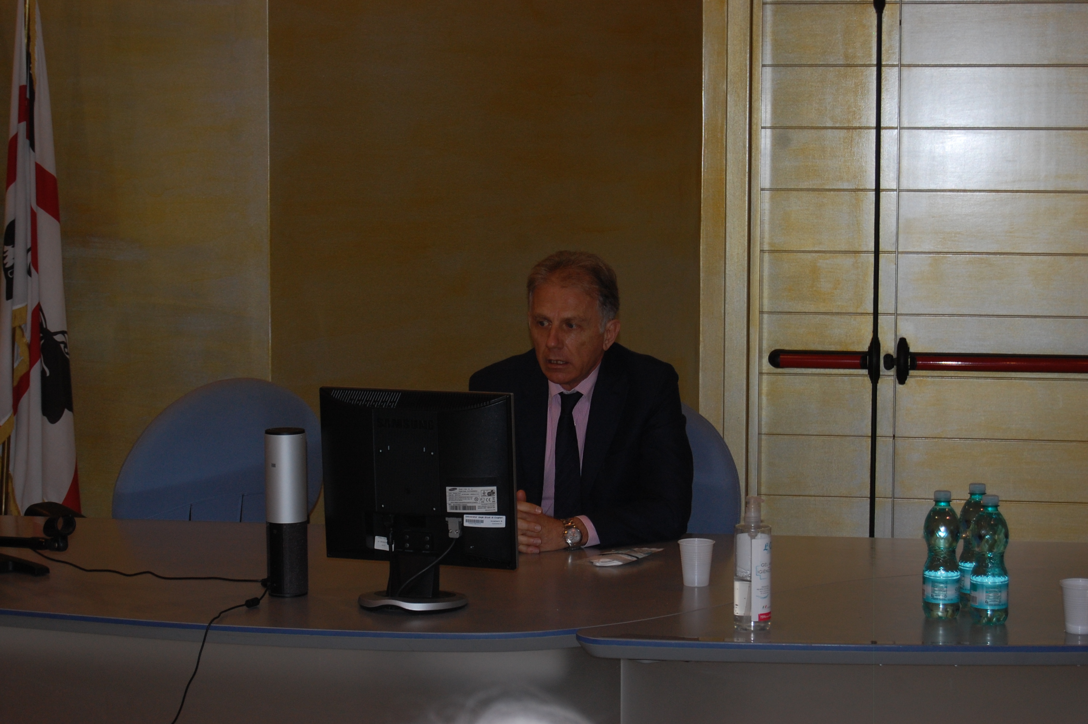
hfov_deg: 24.6
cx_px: 544
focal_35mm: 82
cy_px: 362
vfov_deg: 16.5
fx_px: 2491
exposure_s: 1/60
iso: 400
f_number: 5.6
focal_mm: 55
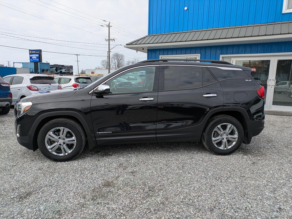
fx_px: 211
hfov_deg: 69.4
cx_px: 146
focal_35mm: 25
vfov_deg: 54.9
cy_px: 110
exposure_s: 1/1247
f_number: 1.89
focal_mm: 5.43
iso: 44
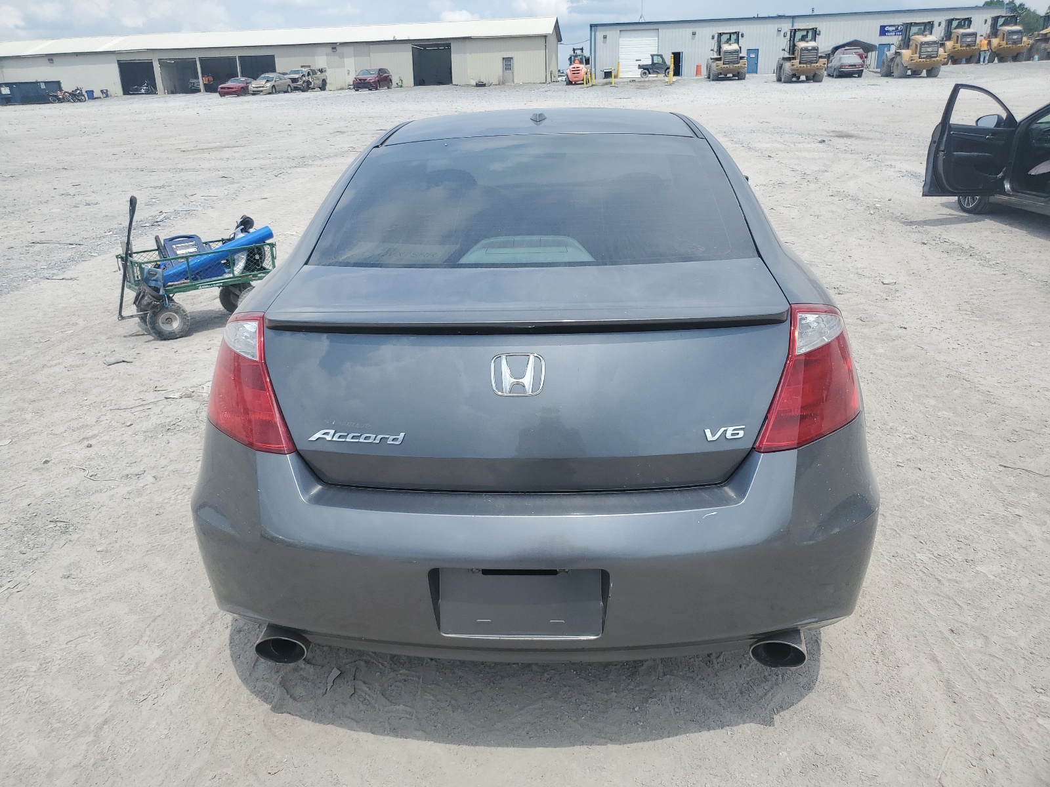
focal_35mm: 26
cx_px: 525
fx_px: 789
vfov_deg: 53.1
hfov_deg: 67.3
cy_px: 394
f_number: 1.5
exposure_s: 1/3333
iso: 50
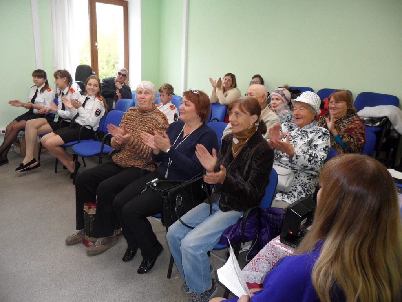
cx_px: 201
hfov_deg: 65.3
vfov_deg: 51.4
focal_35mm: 27
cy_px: 151
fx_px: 314
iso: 200
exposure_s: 1/45
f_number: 3.5
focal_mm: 4.9
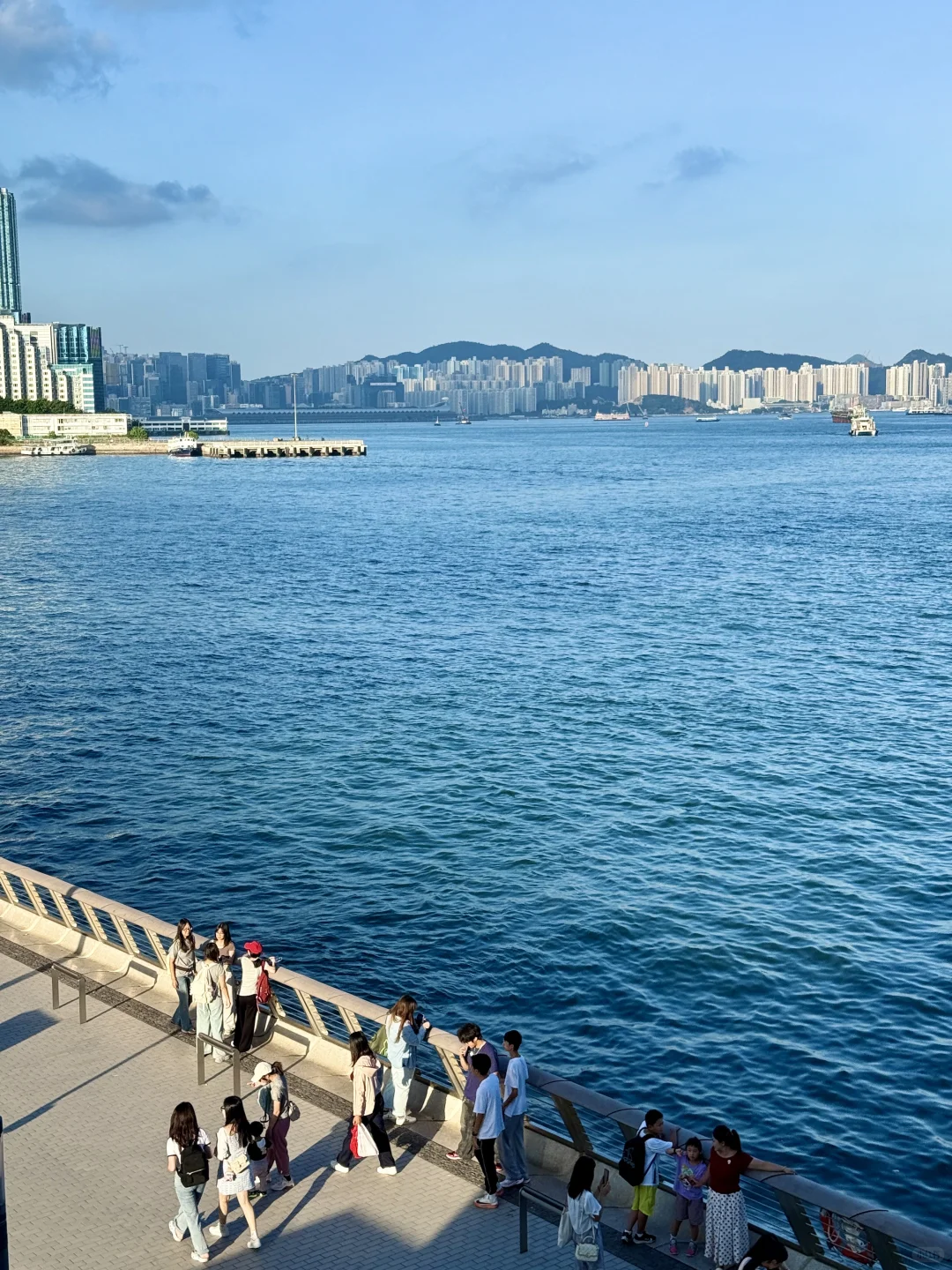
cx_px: 476
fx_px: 1760
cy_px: 635
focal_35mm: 48
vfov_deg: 39.7
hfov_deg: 30.3
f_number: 1.78
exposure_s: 1/2762
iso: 64
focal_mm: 6.76
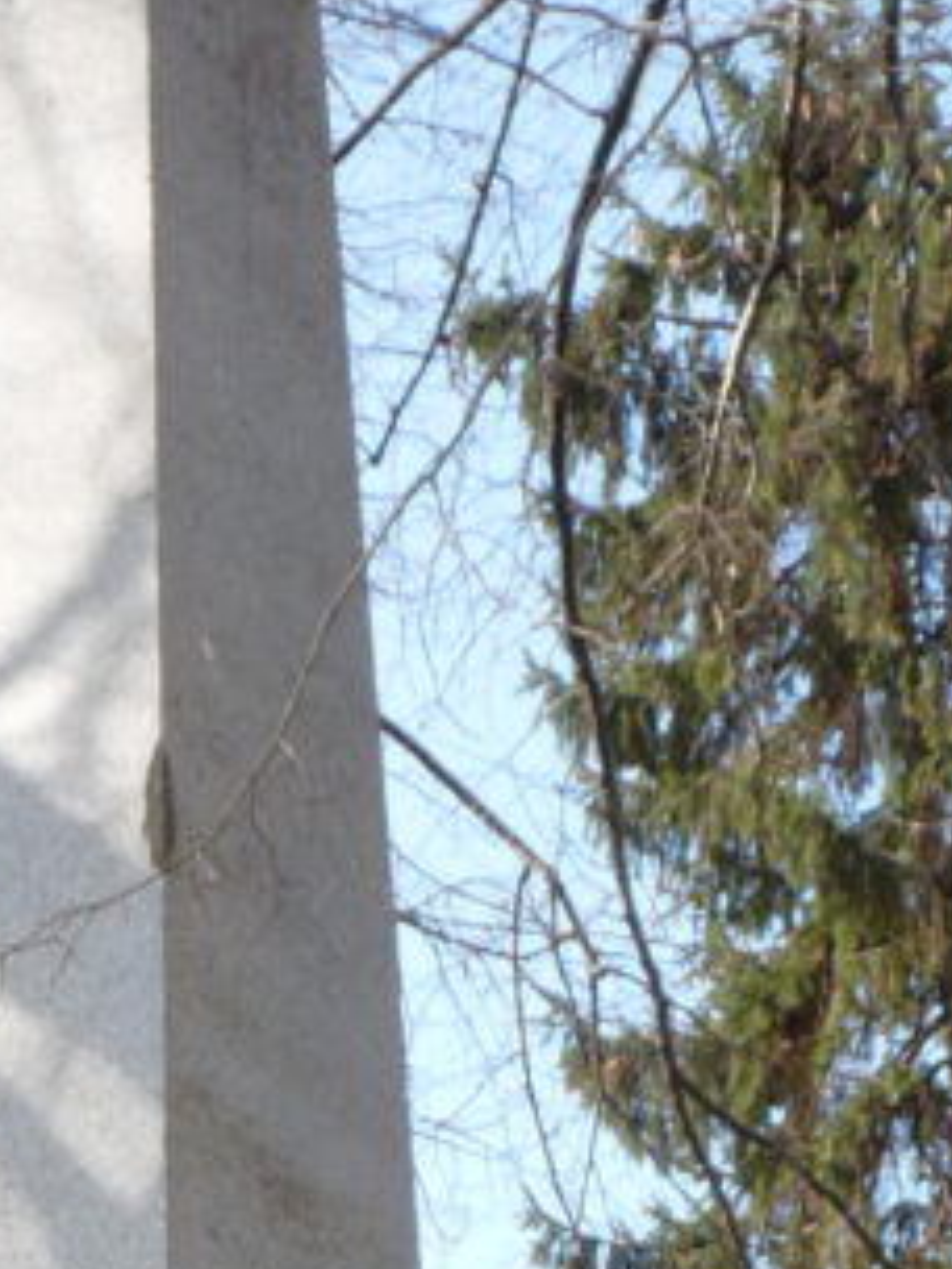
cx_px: 79
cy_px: 1828
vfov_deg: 19.2
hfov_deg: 16.0
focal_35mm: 91
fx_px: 3337
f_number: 4
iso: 100
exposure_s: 1/200
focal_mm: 4.8
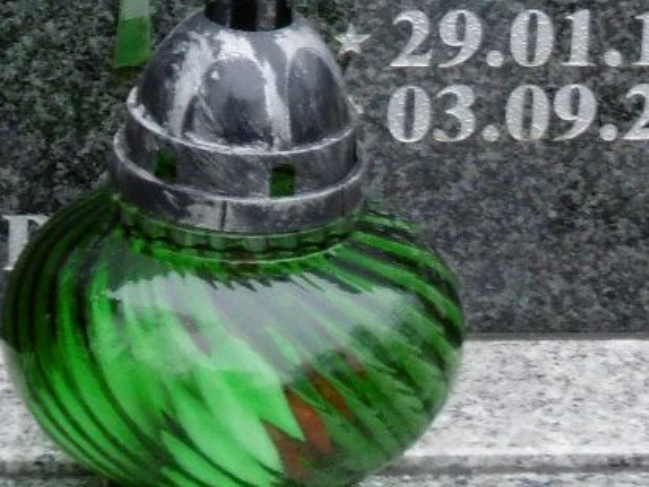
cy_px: -320
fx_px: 6337
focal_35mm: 338
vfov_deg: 4.4
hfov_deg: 5.9
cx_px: 202
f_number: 4.4
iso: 100
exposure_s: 1/60
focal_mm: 12.1
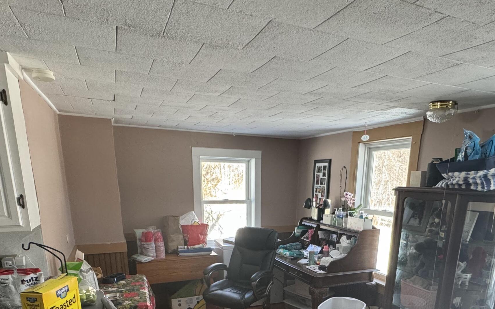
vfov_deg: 43.8
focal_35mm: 26
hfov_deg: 70.1
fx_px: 351
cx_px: 282
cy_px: 272
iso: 250
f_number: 2.2
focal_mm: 2.22
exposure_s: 1/120
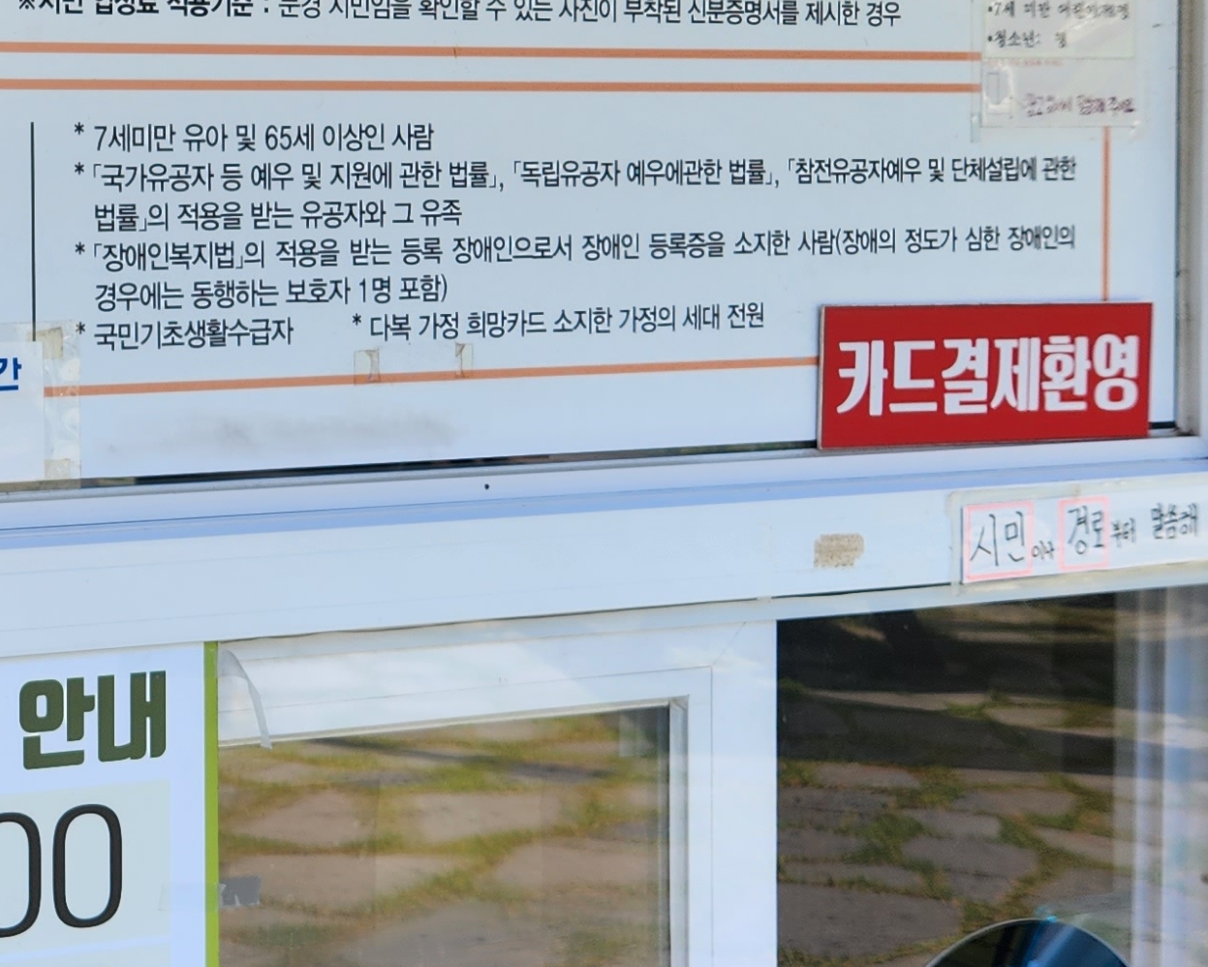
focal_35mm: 72
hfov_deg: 24.1
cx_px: -228
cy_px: 357
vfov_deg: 21.2
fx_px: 2575
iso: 20
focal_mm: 5.4
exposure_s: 1/460
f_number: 1.8
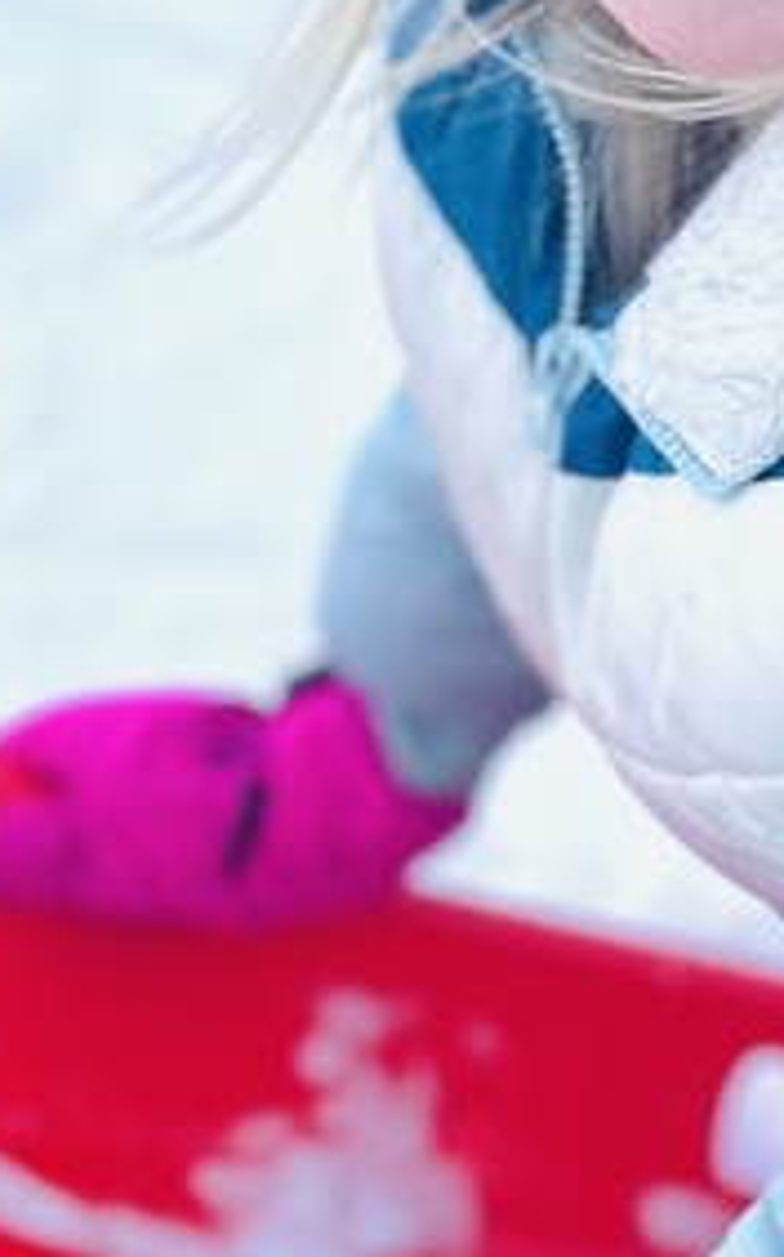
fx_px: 3422
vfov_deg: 20.8
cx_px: 935
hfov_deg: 12.8
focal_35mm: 100
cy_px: 593
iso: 50
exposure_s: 1/2457
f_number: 1.5
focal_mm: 5.7
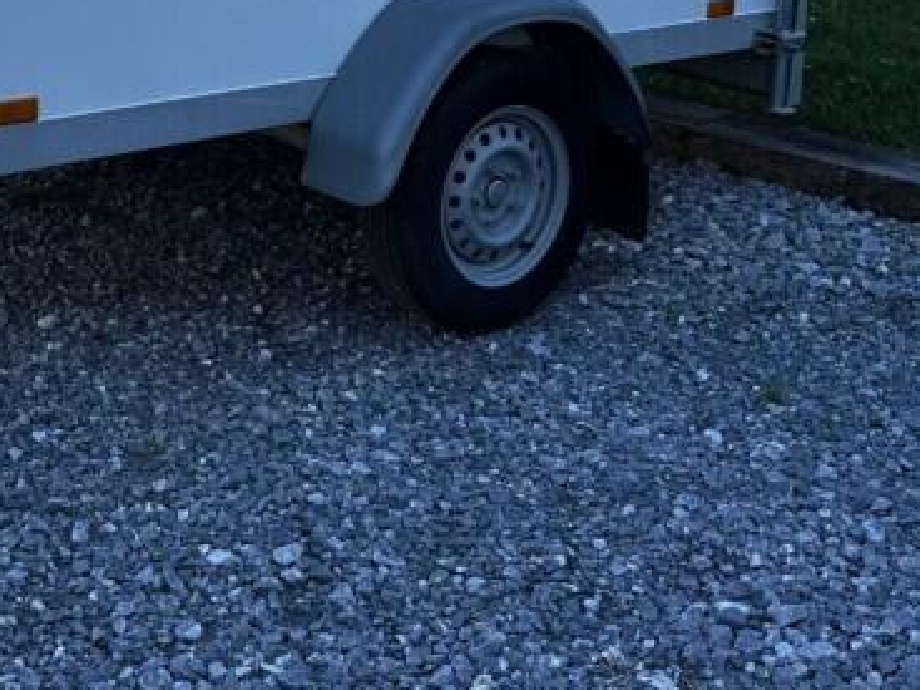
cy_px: -135
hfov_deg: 28.2
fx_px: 1780
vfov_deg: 20.5
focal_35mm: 67
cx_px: 148
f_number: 1.78
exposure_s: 1/1304
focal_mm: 6.86
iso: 80
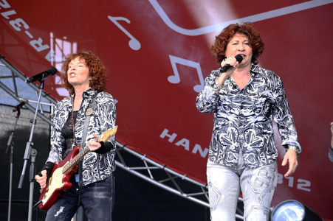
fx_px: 1035
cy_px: 110
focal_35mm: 112
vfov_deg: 12.2
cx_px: 166
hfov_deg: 18.3
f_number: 5.3
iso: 800
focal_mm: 112
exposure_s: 1/250
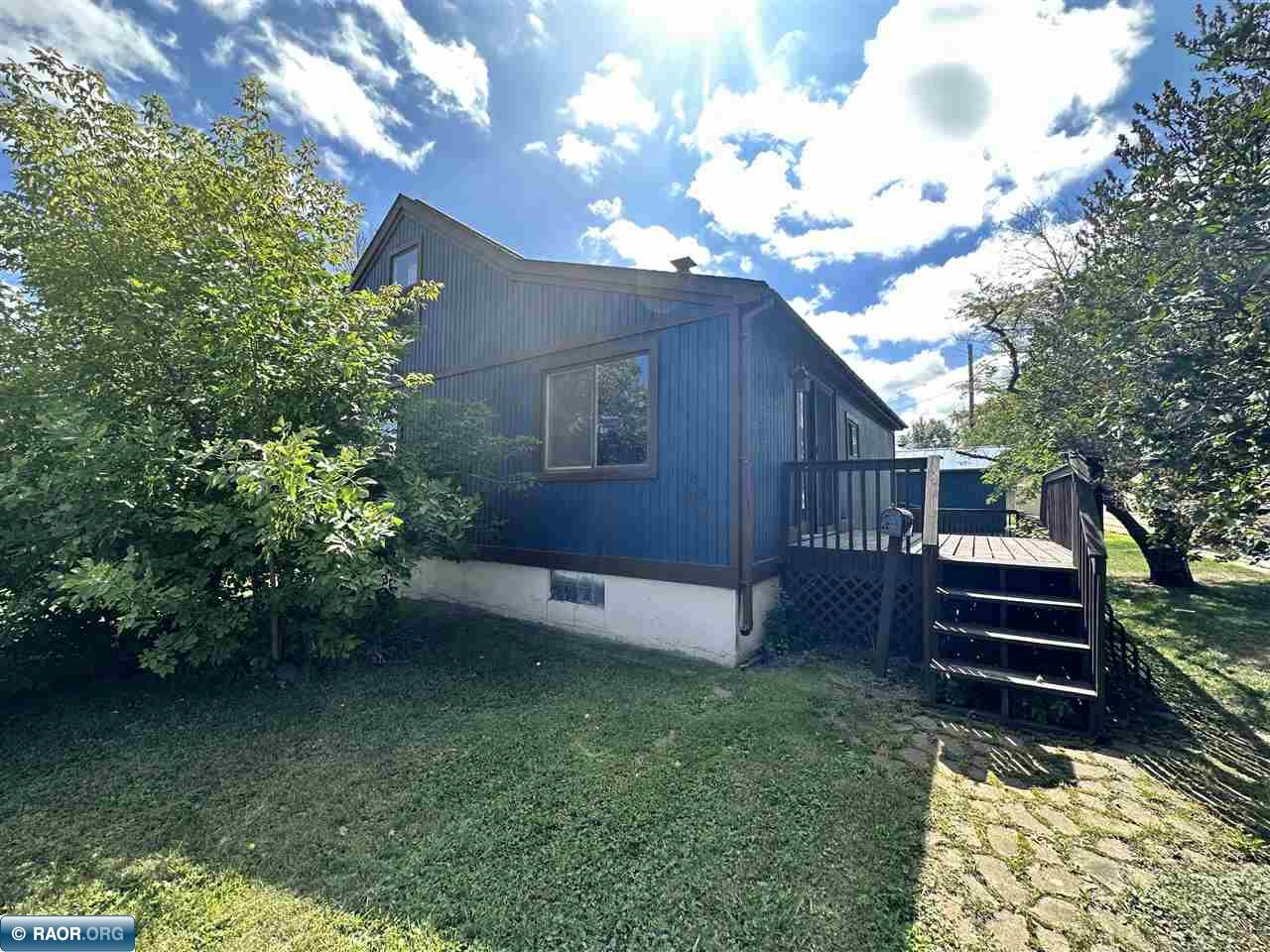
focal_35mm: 14
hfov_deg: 102.1
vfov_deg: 85.7
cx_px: 635
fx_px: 514
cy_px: 476
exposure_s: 1/725
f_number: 2.2
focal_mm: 2.22
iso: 40
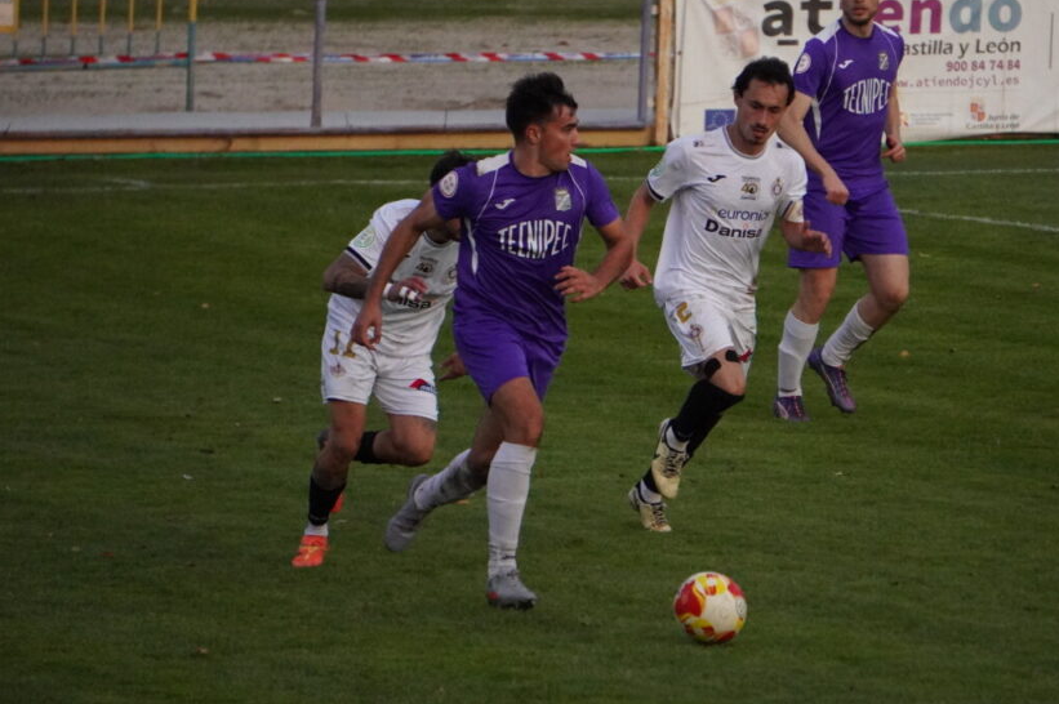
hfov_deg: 5.2
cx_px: 629
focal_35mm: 393
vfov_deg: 3.5
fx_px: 11551
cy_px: 309
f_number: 6.3
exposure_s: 1/2500
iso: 6400
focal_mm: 210
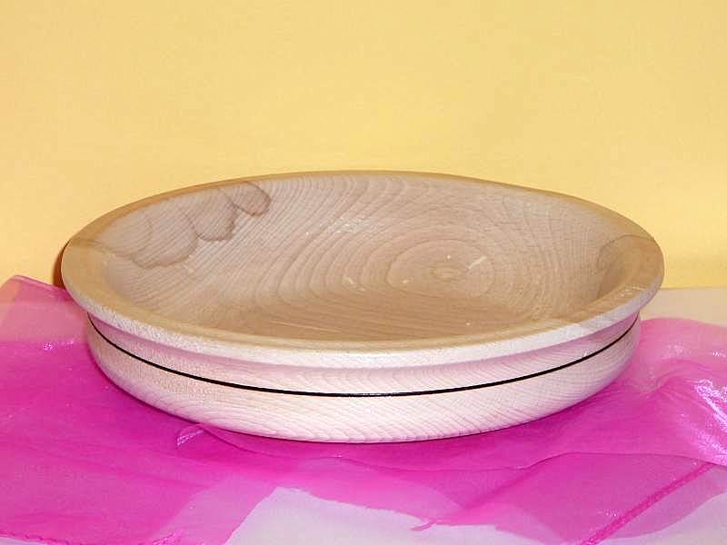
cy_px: 272
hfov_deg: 14.4
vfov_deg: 10.8
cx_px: 364
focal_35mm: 137
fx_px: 2877
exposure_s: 1/30
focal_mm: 20.4
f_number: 4
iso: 100
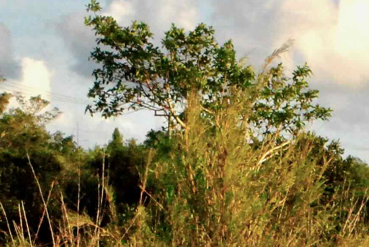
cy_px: 5
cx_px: 422
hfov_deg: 10.6
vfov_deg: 7.1
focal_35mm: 192
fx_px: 1968
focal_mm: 35
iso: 1600
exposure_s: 1/1250
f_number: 14
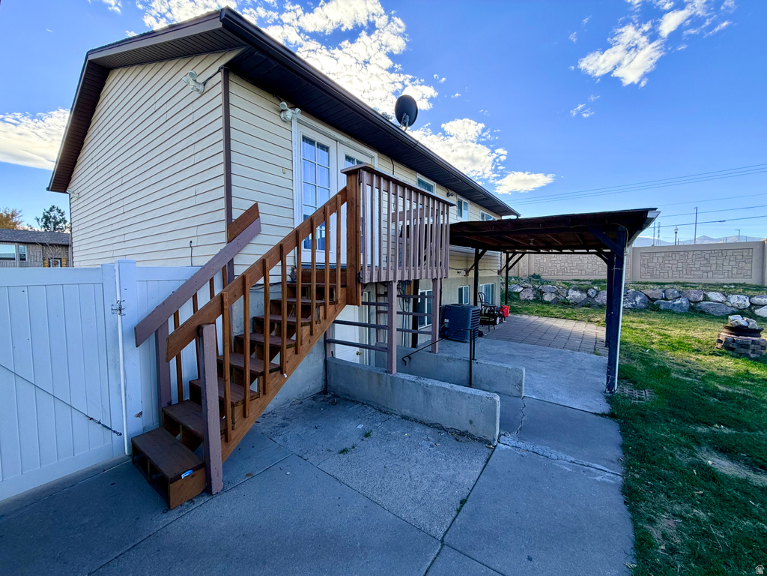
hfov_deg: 102.1
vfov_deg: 85.7
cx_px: 384
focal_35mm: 14
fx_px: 310
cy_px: 288
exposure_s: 1/502
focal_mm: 2.22
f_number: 2.2
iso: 64
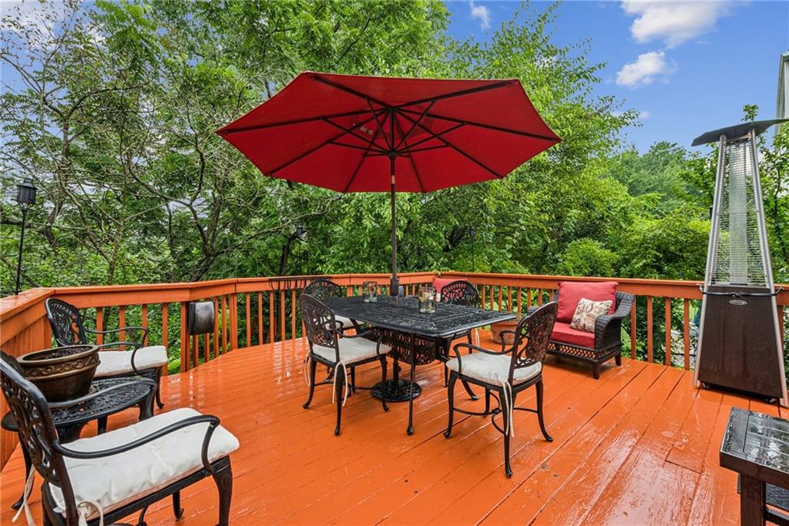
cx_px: 394
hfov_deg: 104.2
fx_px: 307
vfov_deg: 81.2
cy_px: 263
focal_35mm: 14
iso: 50
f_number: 11
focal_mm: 14
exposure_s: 1/10
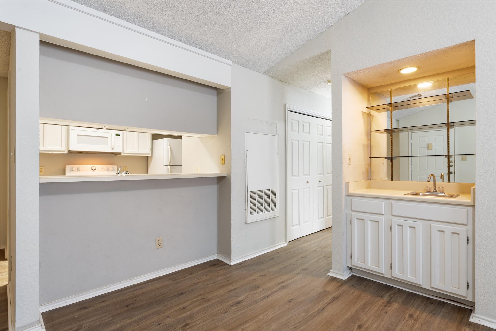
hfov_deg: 86.9
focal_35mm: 19
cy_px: 166
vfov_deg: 64.6
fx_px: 262
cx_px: 248
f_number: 8
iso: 400
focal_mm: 19
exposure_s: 2.5
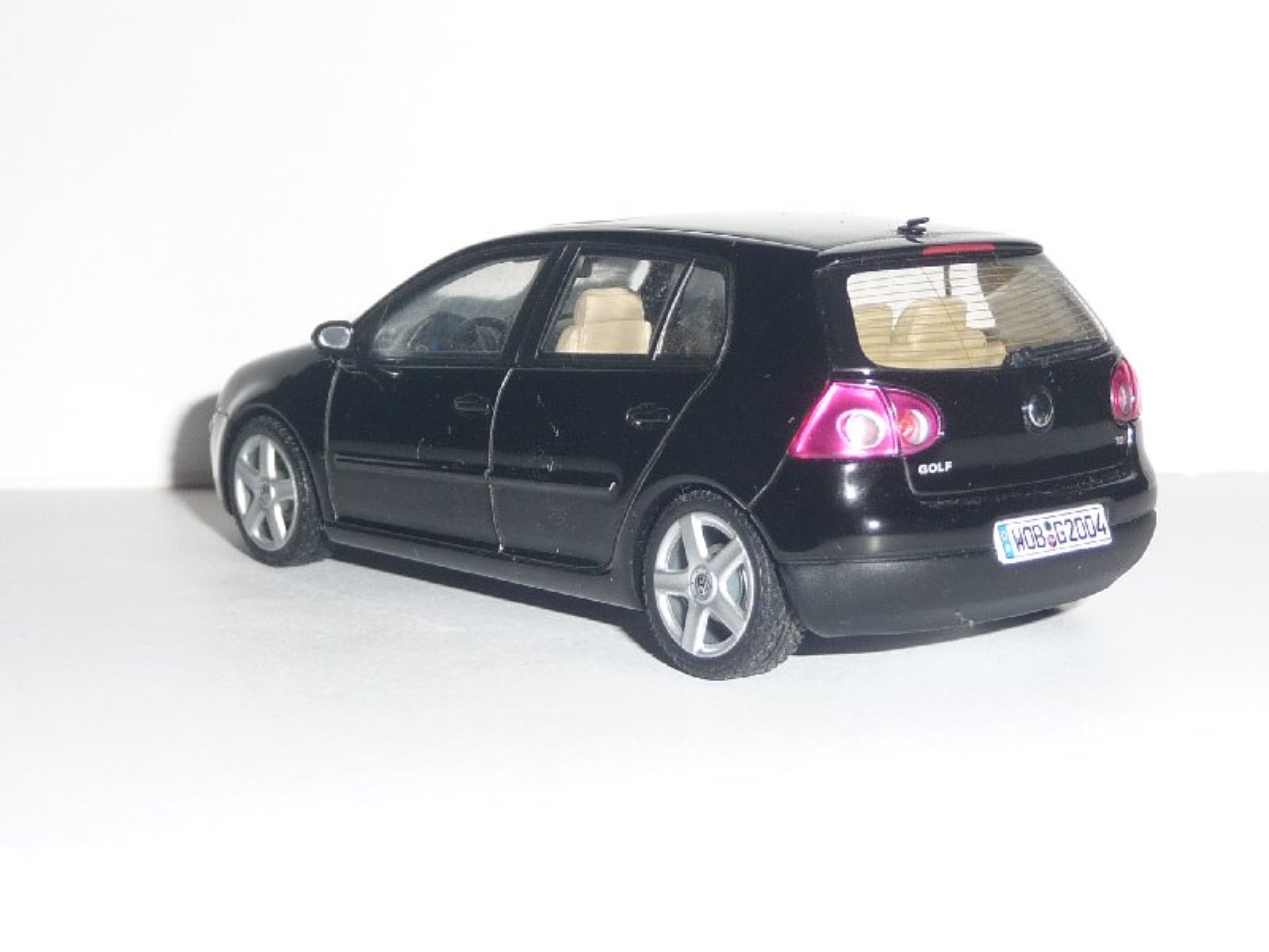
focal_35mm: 72
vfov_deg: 20.4
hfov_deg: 27.0
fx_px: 2639
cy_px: 476
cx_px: 634
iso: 100
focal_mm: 7.1
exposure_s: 1/30
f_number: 4
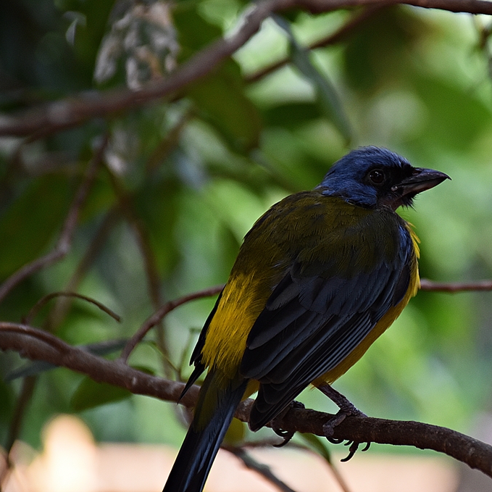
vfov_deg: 6.5
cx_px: 369
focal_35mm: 269
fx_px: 4326
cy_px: 245
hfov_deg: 6.5
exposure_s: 1/125
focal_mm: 140
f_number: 5.6
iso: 800
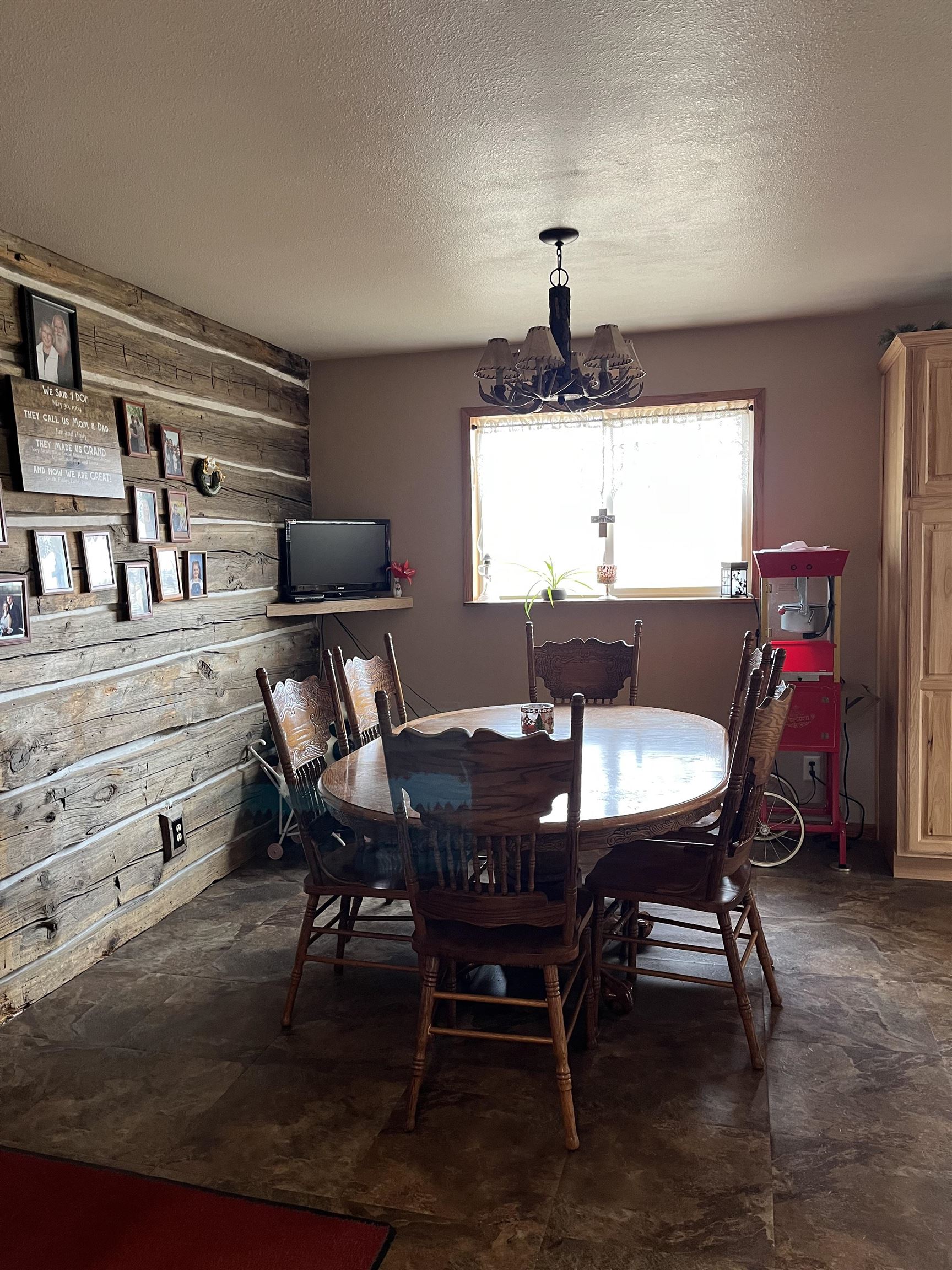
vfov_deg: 67.3
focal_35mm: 26
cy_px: 635
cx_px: 476
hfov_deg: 53.1
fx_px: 953
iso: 160
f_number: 1.6
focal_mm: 5.1
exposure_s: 1/60
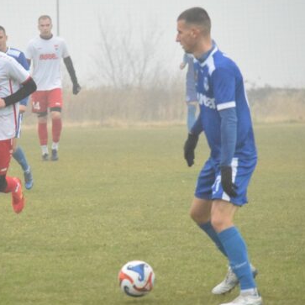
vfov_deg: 4.3
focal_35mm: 409
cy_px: 167
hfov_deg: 4.3
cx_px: 96
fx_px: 4074
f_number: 5.6
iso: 12800
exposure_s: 1/640
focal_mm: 185
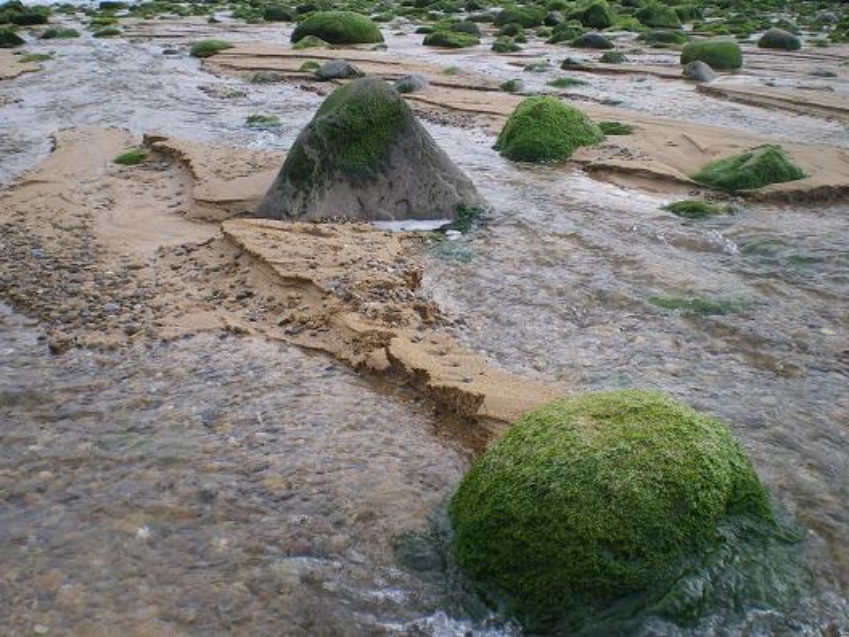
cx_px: 424
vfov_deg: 37.7
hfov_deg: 49.0
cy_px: 318
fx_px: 932
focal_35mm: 38
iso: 64
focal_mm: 6.3
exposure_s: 1/125
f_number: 4.6
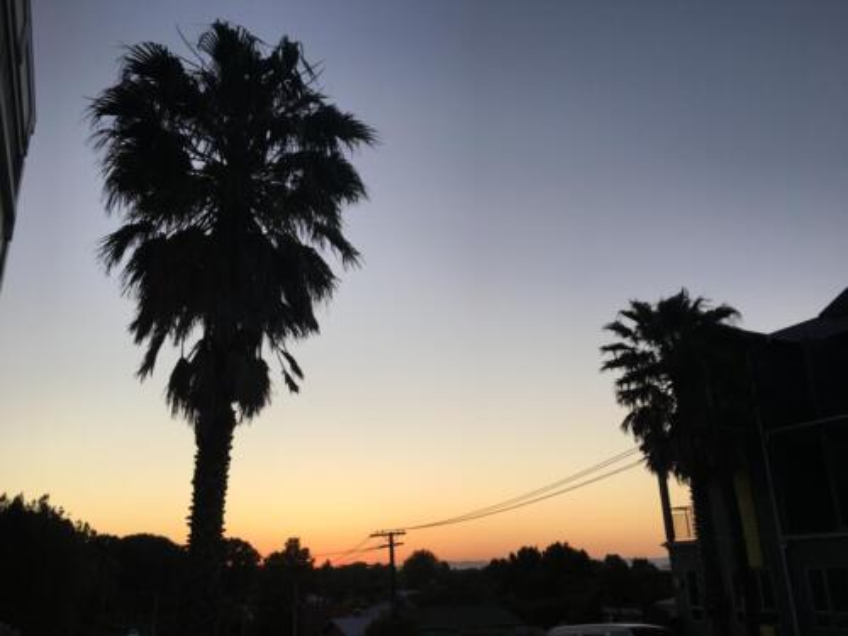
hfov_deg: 61.7
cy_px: 318
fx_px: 710
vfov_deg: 48.2
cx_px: 424
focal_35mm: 29
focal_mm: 4.15
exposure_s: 1/101
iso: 25
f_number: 2.2
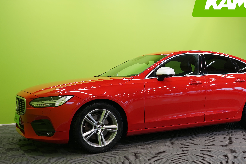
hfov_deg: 44.3
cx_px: 148
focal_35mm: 44
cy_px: 92
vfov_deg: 30.5
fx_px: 301
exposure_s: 1/30
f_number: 5
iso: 400
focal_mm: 31
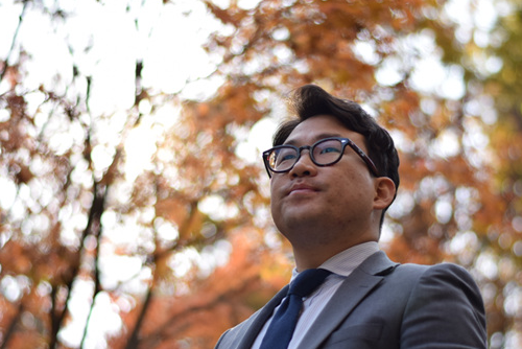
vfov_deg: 14.3
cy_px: 219
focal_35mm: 96
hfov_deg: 21.2
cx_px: 282
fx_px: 1393
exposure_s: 1/1250
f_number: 1.8
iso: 100
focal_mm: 50
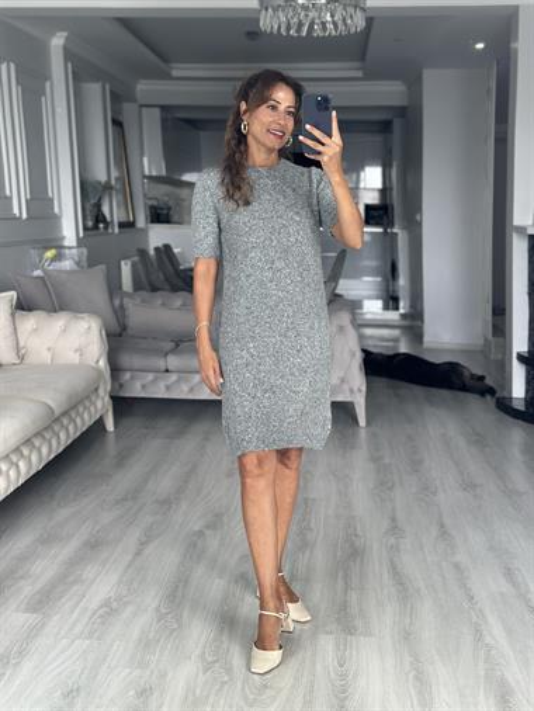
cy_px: 356
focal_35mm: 48
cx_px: 267
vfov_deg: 39.6
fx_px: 986
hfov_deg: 30.3
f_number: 1.78
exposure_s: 1/84
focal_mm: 6.86
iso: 125
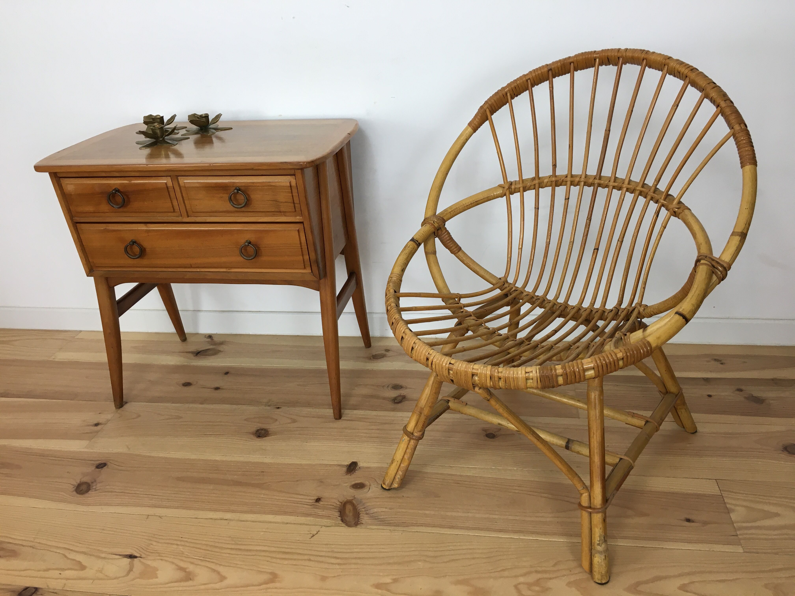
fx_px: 666
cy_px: 298
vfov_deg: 48.2
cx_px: 398
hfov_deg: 61.7
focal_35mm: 29
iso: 25
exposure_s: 1/33
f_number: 2.2
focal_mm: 4.15
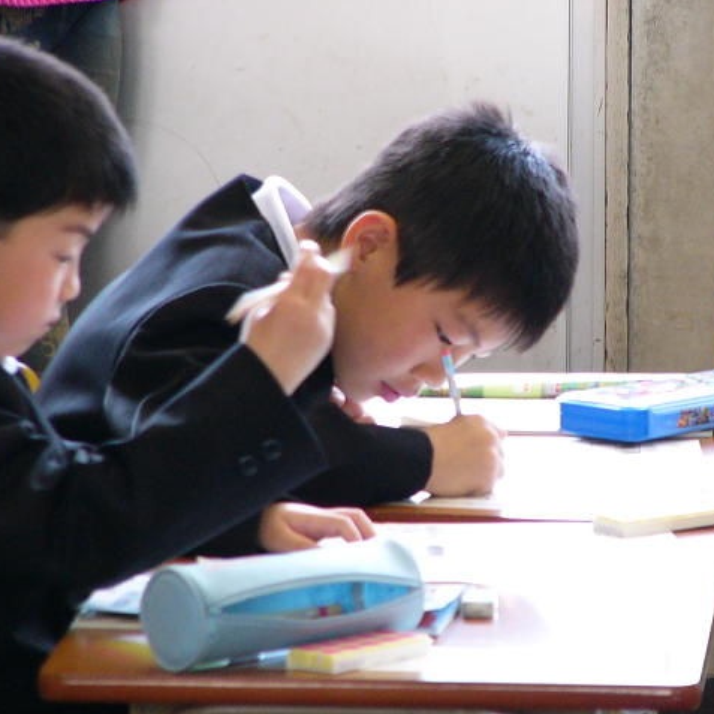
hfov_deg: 5.6
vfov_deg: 5.6
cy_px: 356
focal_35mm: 311
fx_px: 7257
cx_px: 437
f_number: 2.8
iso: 200
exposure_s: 1/50
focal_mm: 34.5
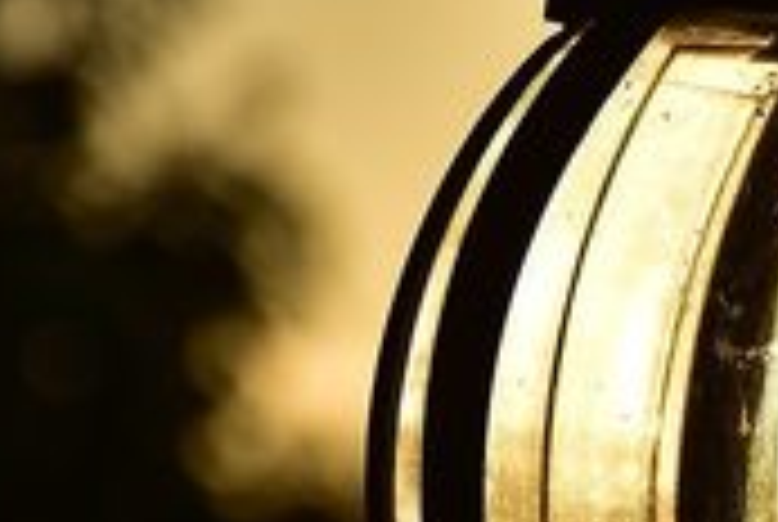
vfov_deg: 2.5
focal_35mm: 545
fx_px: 11792
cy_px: 230
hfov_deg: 3.8
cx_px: 859
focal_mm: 105
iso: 100
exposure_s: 1/1250
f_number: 8
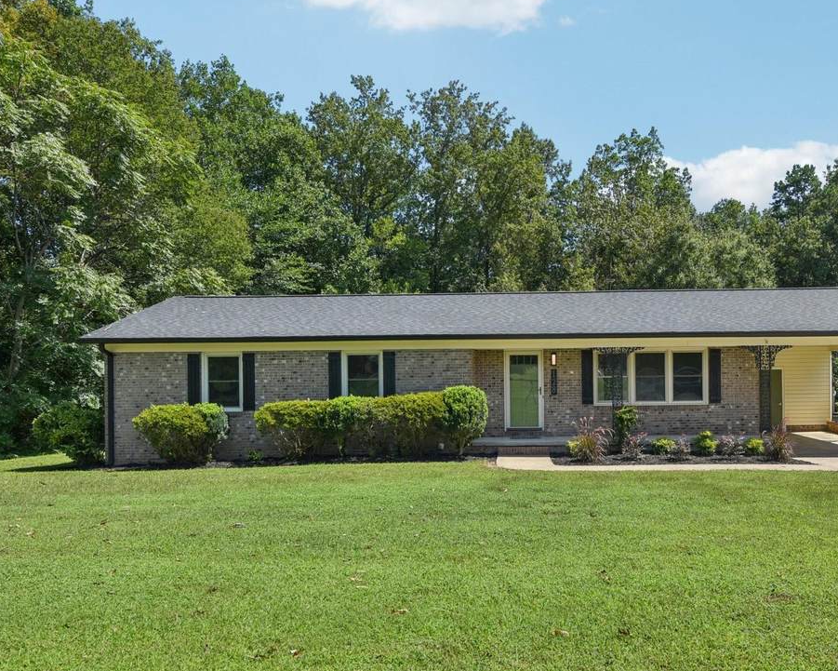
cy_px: 382
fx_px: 695
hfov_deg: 61.2
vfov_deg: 51.4
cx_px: 532
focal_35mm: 28
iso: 200
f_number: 9
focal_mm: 21
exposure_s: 1/400
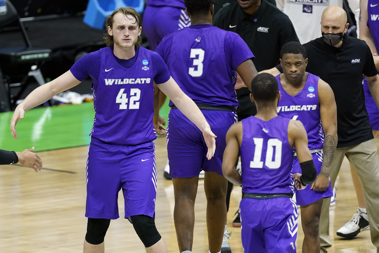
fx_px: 6316
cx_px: 190
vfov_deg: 2.3
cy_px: 126
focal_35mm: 600
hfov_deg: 3.4
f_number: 4
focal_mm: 600
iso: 4000
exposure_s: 1/1250
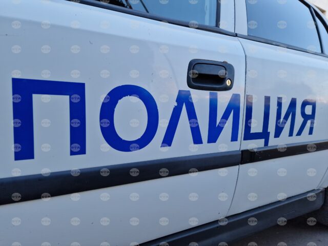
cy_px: 123
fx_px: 218
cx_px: 164
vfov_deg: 58.9
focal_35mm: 23
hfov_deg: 73.9
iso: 50
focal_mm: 6.4
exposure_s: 1/759
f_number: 1.8
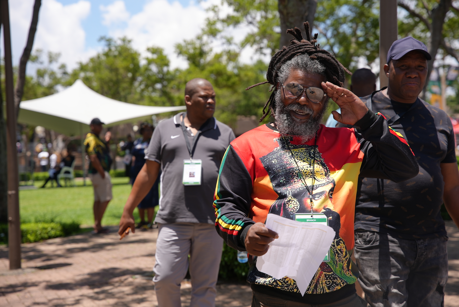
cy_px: 154
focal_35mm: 70
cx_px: 230
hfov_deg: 28.8
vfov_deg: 19.5
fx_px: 893
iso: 80
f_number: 4.5
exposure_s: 1/500
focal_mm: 70
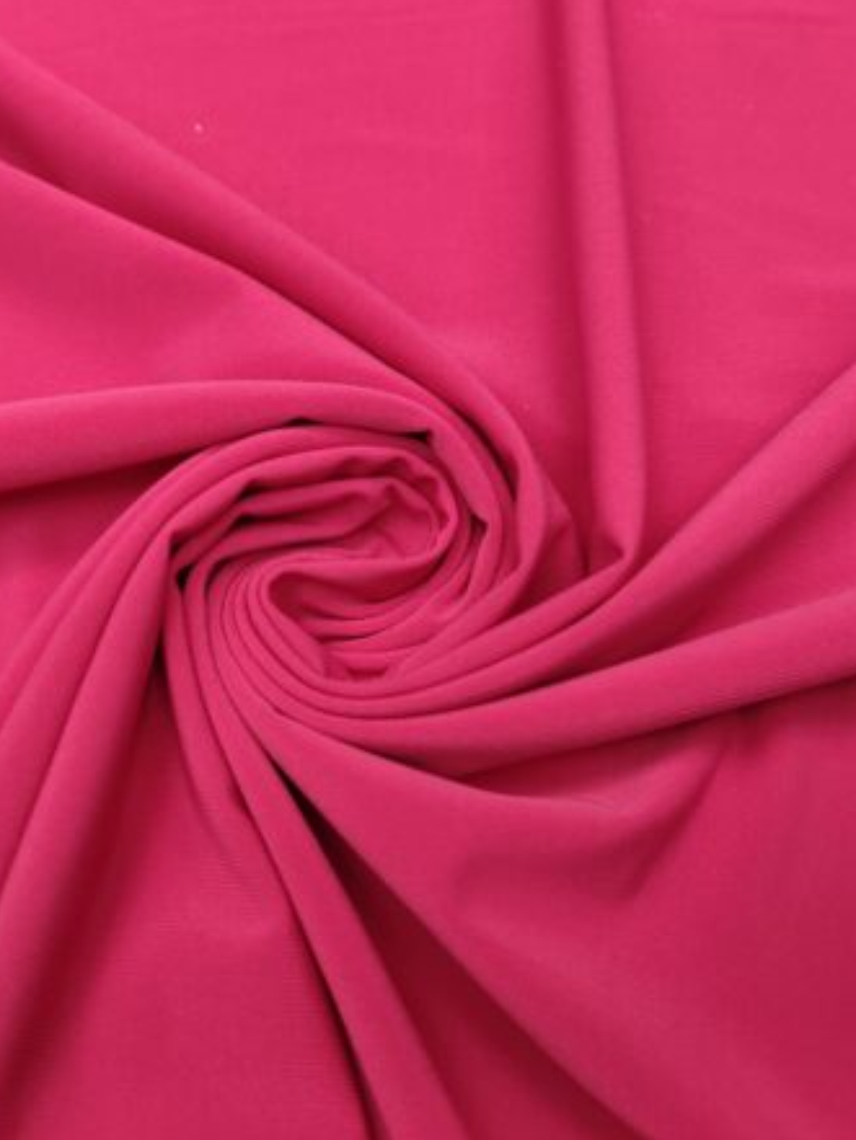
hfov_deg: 41.6
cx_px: 334
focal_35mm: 34
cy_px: 566
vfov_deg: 53.9
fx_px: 1120
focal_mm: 5.43
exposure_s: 1/160
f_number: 1.89
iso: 320
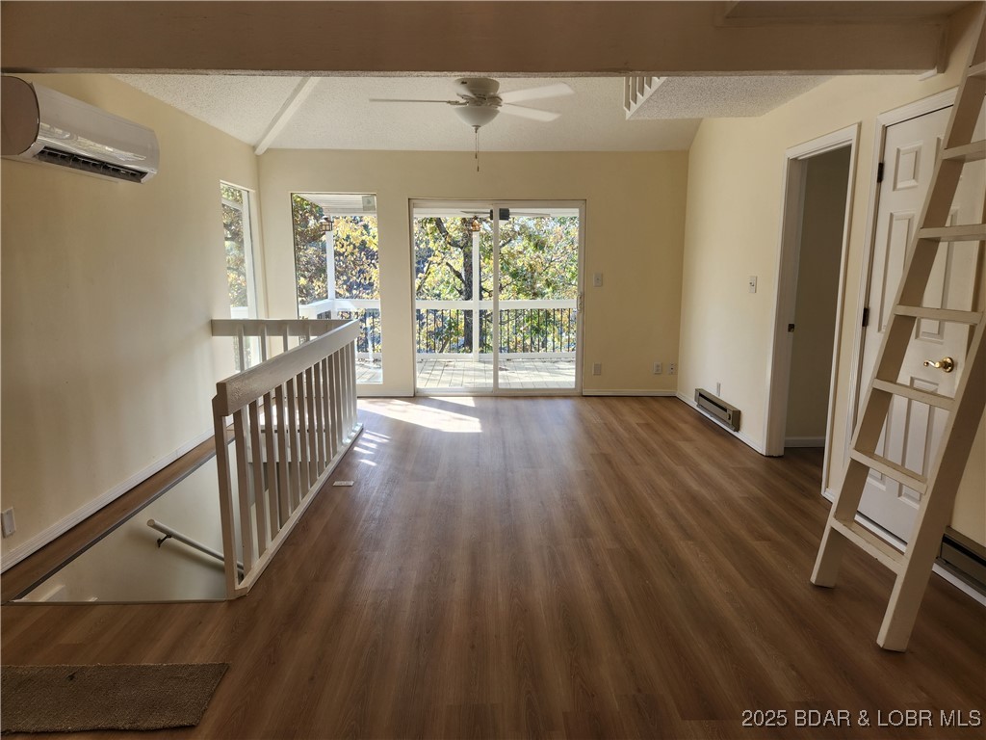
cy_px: 370
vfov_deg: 58.9
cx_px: 493
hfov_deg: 73.9
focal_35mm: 23
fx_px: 655
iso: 25
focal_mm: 5.4
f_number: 1.8
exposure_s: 1/120
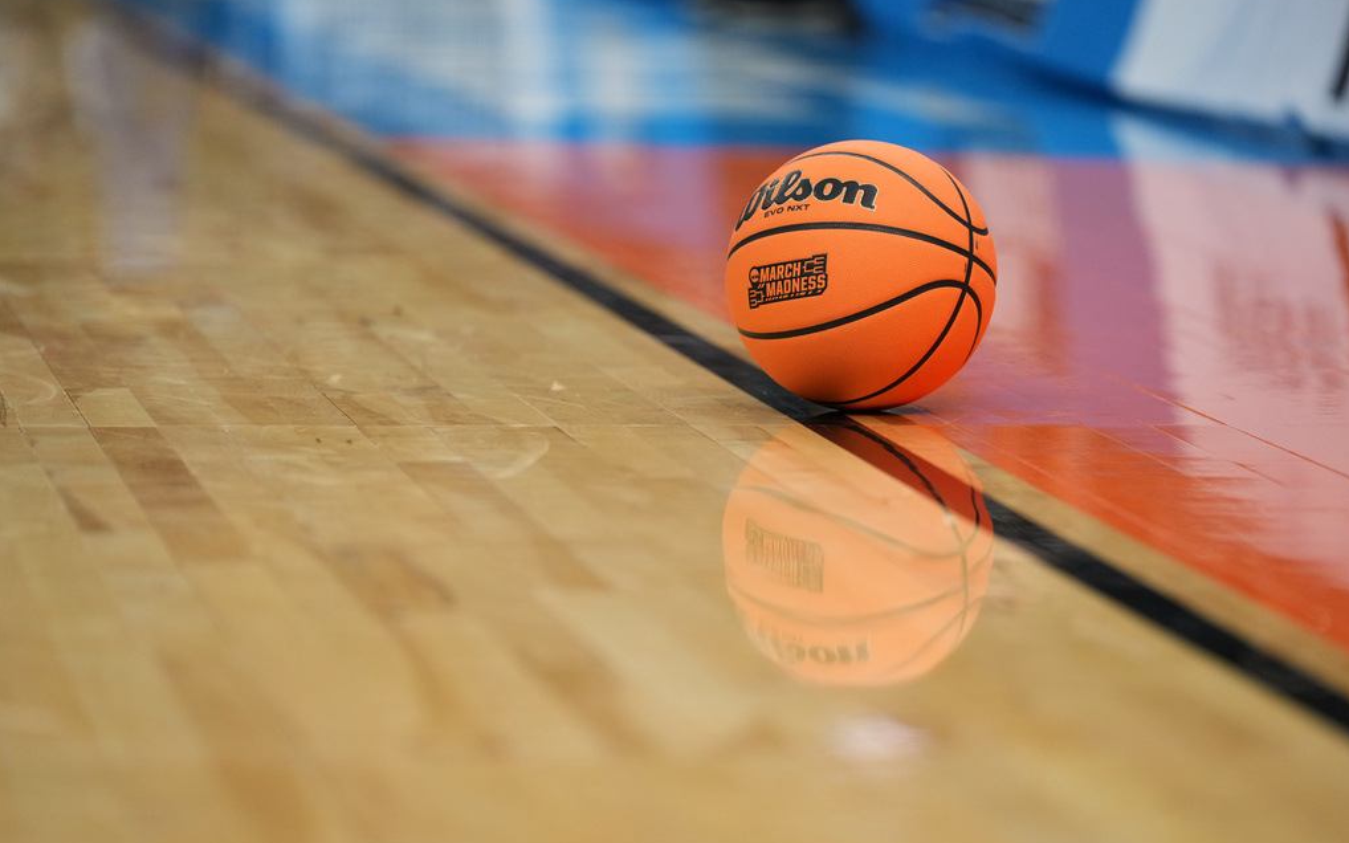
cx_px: 676
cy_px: 435
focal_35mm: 205
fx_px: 7536
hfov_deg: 10.2
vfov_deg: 6.4
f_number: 2.8
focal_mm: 200
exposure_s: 1/2500
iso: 2000
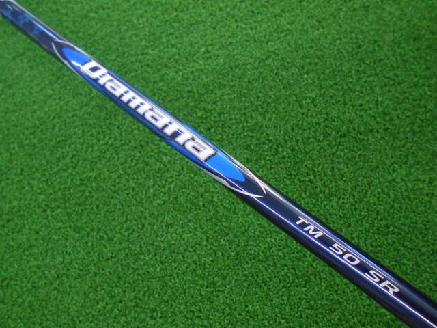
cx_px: 218
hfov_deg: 67.3
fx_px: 328
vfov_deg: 53.1
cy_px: 164
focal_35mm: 26
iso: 800
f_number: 3.2
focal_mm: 4.6
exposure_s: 1/125
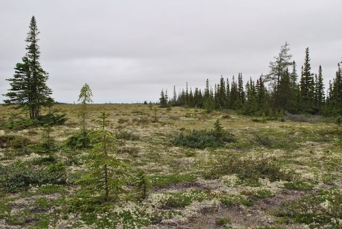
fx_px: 414
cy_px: 114
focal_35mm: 44
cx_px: 171
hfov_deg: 44.9
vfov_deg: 31.0
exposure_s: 1/200
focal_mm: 29
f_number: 10
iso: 200
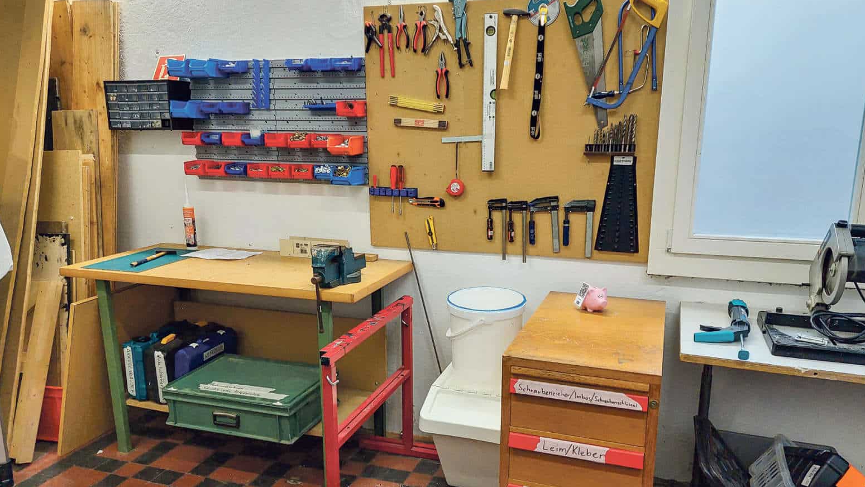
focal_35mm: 27
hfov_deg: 69.8
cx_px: 442
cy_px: 287
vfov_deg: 42.8
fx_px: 619
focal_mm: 5.2
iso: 250
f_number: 1.8
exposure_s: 1/50
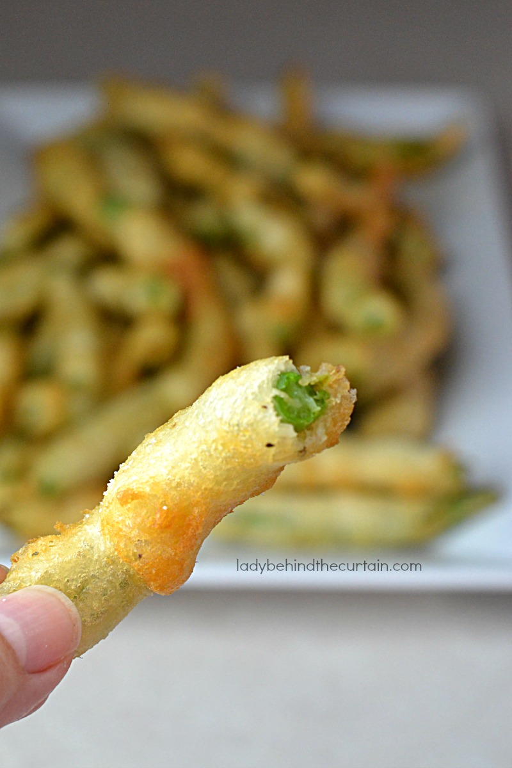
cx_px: 256
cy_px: 384
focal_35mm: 75
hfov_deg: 18.2
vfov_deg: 27.0
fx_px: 1600
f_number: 6.3
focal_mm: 50
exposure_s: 1/160
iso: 800
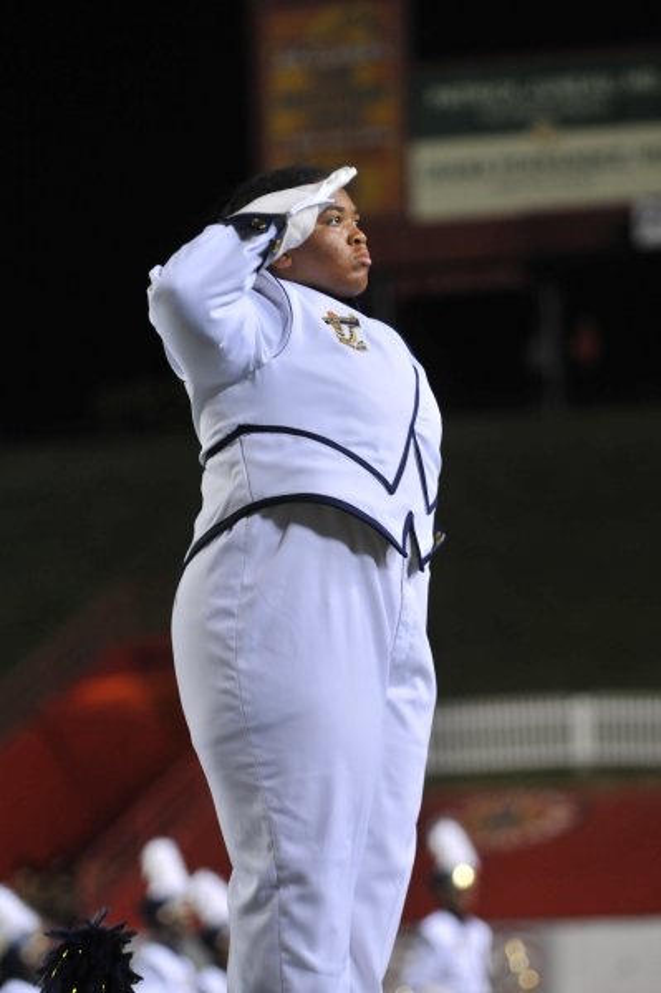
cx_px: 330
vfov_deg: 10.6
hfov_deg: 7.0
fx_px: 5380
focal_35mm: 195
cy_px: 496
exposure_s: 1/250
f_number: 2.8
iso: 800
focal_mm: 130
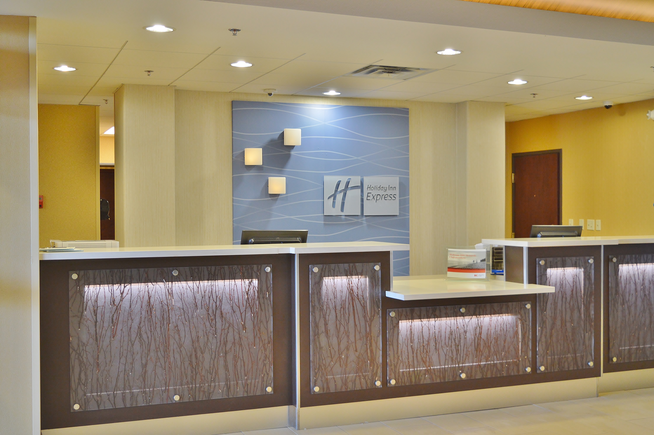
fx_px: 817
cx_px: 327
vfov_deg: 29.8
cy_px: 218
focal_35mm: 45
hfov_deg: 43.6
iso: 400
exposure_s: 1/40
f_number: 4.2
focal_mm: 30
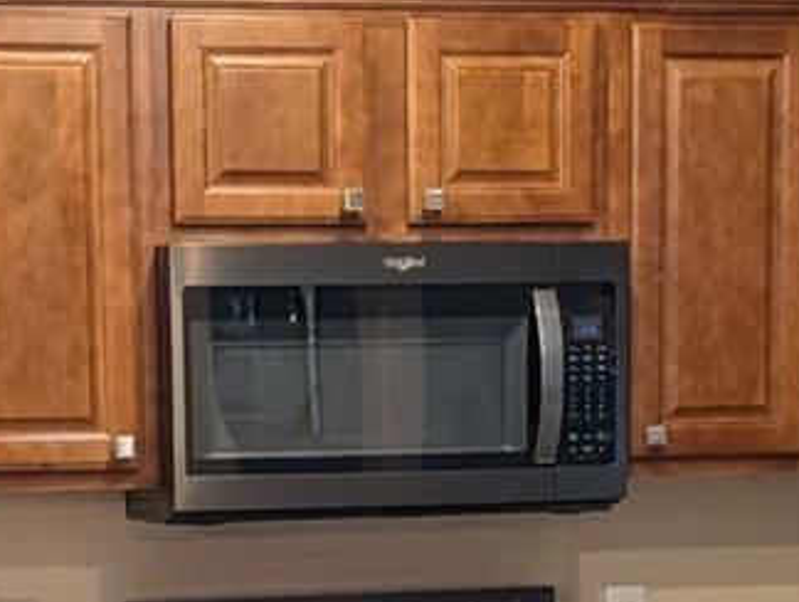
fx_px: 2728
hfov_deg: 16.6
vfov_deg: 12.1
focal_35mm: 118
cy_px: 859
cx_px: 237
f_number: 1.68
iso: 31
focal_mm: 6.9
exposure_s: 1/120
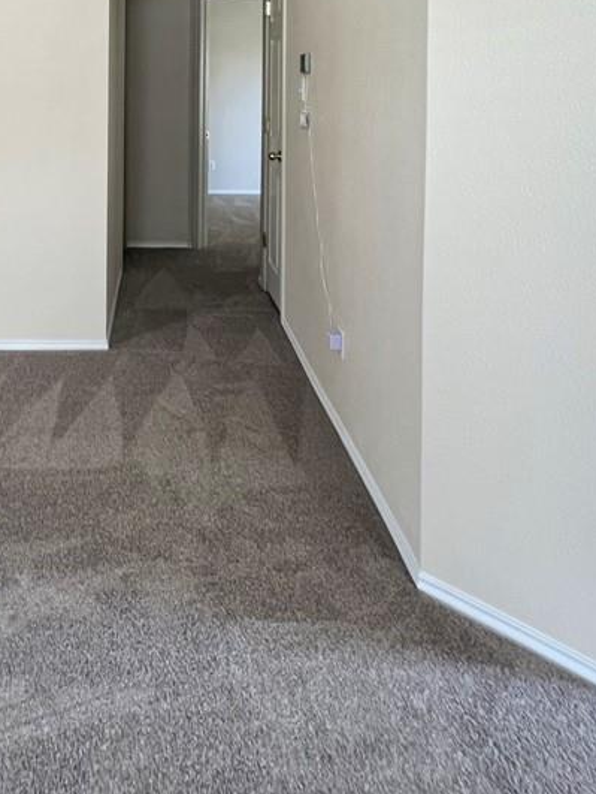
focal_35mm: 25
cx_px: 174
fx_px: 573
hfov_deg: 53.2
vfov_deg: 60.2
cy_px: 99
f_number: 1.8
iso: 200
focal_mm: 1.57
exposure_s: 1/120
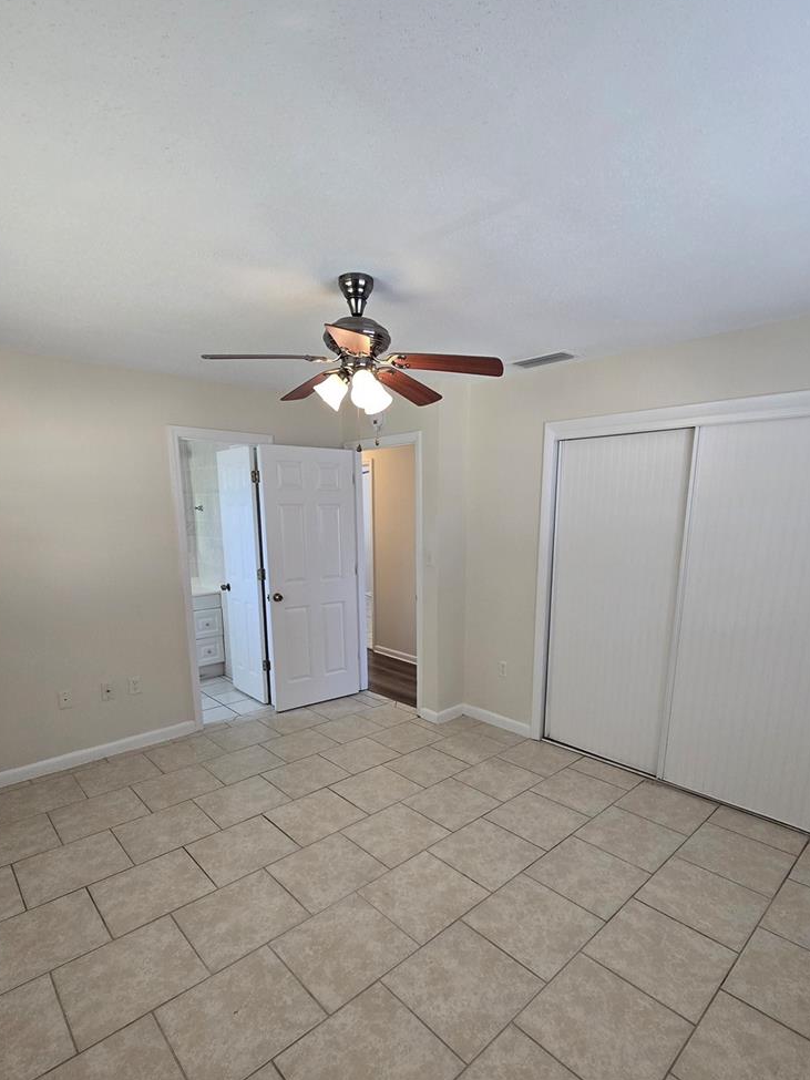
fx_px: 499
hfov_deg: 78.1
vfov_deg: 93.6
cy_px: 630
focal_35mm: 16
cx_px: 411
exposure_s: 1/60
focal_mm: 2.2
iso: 160
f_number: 2.2
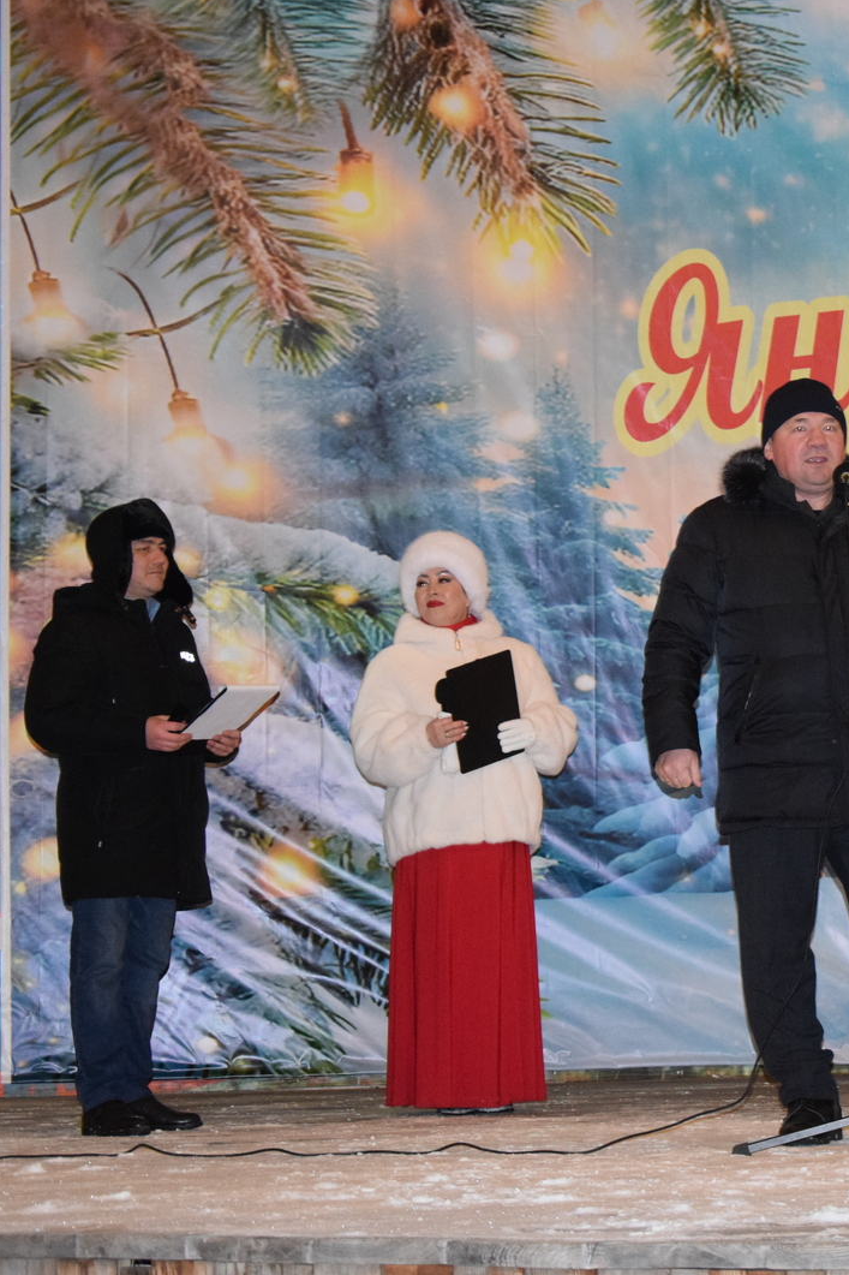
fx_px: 3361
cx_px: 917
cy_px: 639
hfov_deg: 14.1
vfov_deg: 21.5
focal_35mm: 95
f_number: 4.8
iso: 3200
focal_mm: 42
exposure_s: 1/60
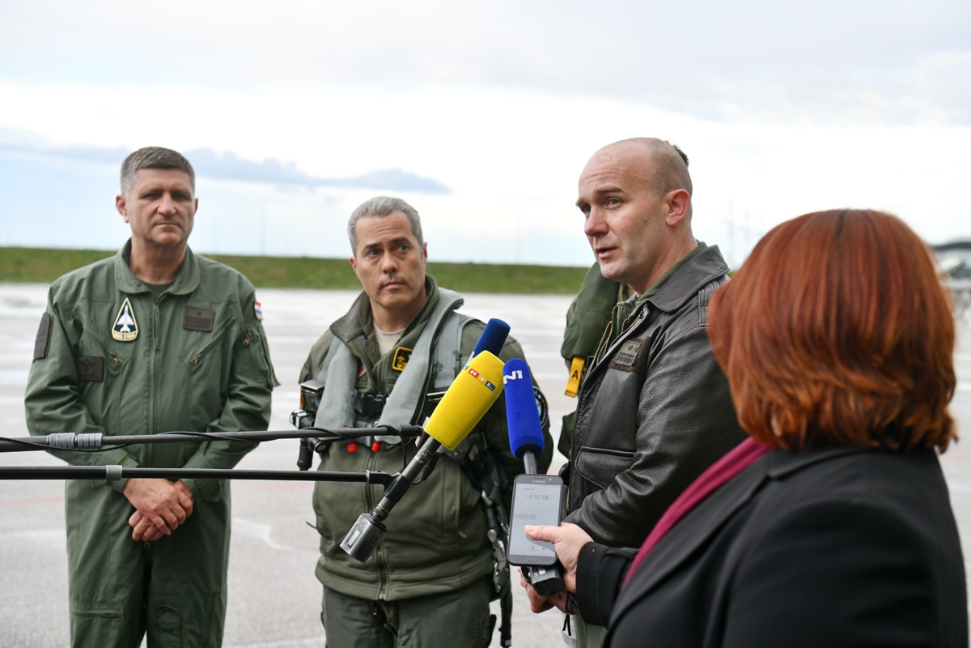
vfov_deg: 26.0
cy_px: 324
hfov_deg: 38.2
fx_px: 1402
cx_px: 486
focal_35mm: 52
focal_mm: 52
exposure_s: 1/640
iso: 250
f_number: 4
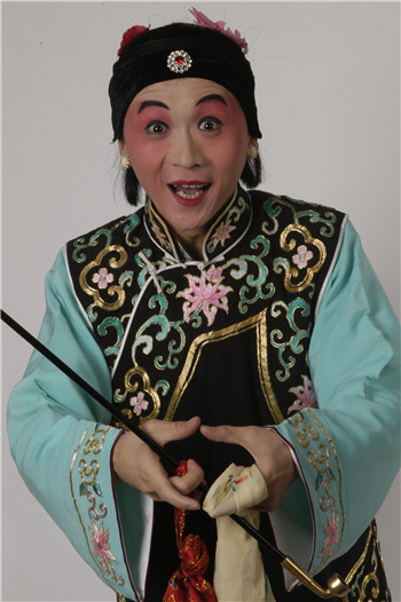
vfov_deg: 14.4
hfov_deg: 9.6
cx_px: 200
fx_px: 2384
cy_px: 301
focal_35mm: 142
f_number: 22
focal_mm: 95
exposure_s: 1/60
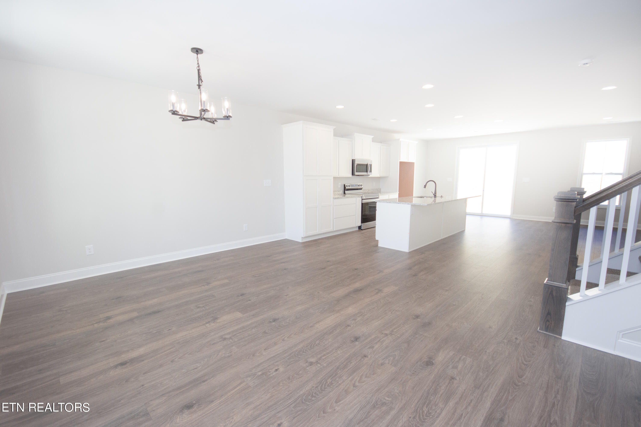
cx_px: 320
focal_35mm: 15
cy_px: 214
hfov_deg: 100.4
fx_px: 267
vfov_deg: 77.3
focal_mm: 10
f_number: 4.5
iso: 640
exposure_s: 1/125
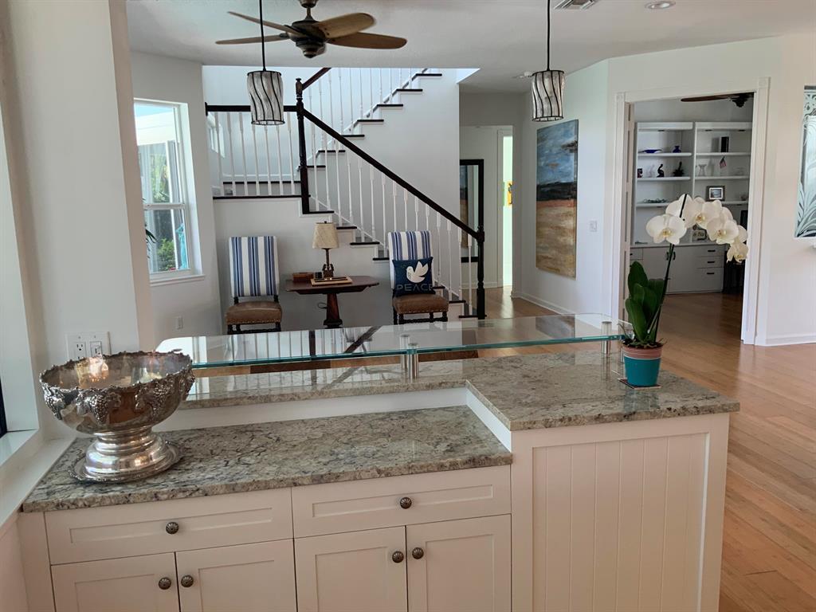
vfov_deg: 48.2
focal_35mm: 29
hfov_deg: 61.7
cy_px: 306
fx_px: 684
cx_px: 408
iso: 50
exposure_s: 1/60
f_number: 1.8
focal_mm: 3
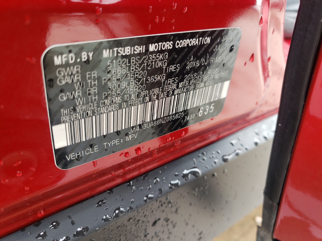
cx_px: 161
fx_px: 242
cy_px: 120
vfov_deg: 53.1
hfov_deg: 67.3
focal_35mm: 26
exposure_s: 1/159
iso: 50
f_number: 1.5
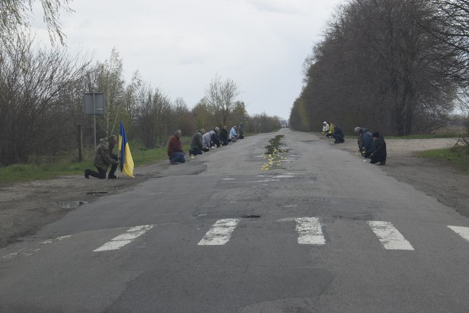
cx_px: 234
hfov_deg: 24.6
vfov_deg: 16.6
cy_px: 156
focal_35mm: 82
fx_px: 1075
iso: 250
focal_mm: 55
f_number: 8
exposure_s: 1/250
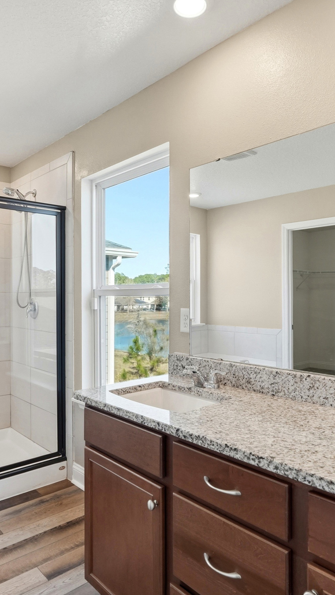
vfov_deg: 71.9
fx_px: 411
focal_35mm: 26
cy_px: 295
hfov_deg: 44.4
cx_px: 172
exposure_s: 1/5000
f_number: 8
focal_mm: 16
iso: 1600
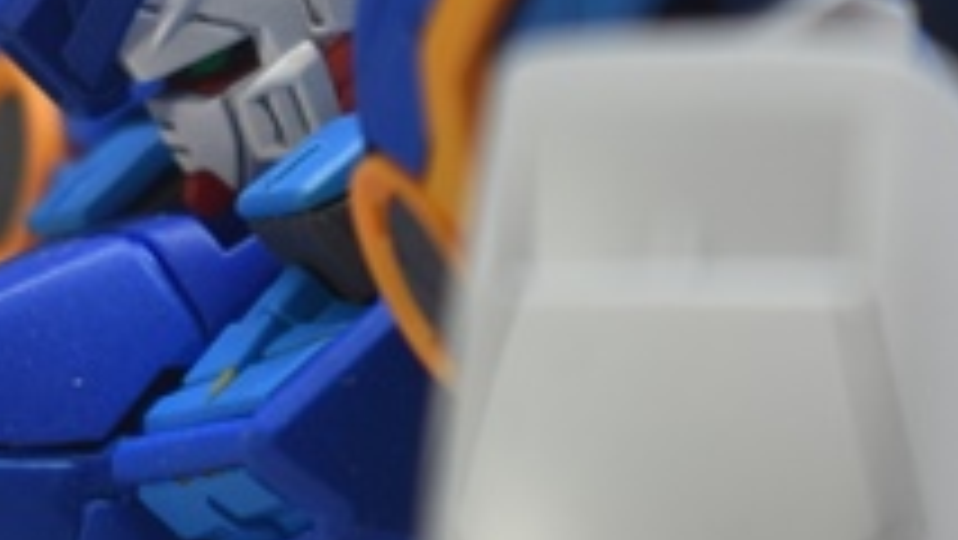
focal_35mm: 242
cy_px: 412
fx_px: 6150
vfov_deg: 5.0
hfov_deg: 8.8
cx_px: 1291
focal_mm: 32
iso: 100
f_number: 4.5
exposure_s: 1/100
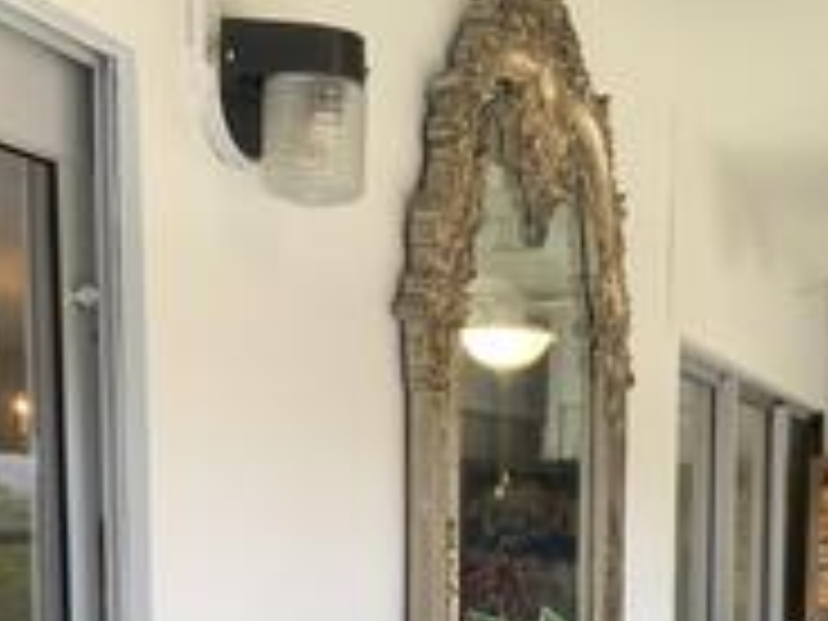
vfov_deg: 22.3
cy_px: 634
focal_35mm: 63
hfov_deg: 30.7
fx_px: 1507
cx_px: 459
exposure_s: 1/120
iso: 64
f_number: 1.8
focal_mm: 3
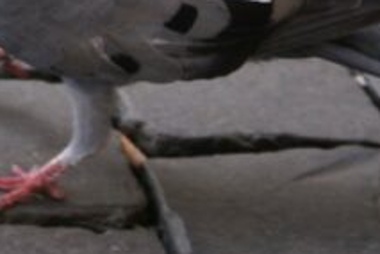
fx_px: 3124
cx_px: 43
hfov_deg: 6.9
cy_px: -49
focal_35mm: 296
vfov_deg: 4.6
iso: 125
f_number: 5.6
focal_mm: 70
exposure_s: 1/125
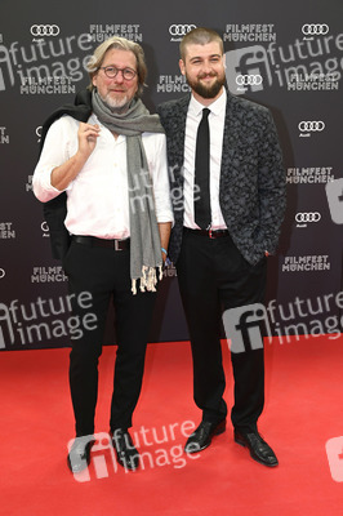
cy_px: 258
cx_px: 172
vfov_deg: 41.9
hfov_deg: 28.6
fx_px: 673
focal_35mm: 47
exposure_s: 1/125
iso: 640
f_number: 6.3
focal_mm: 47
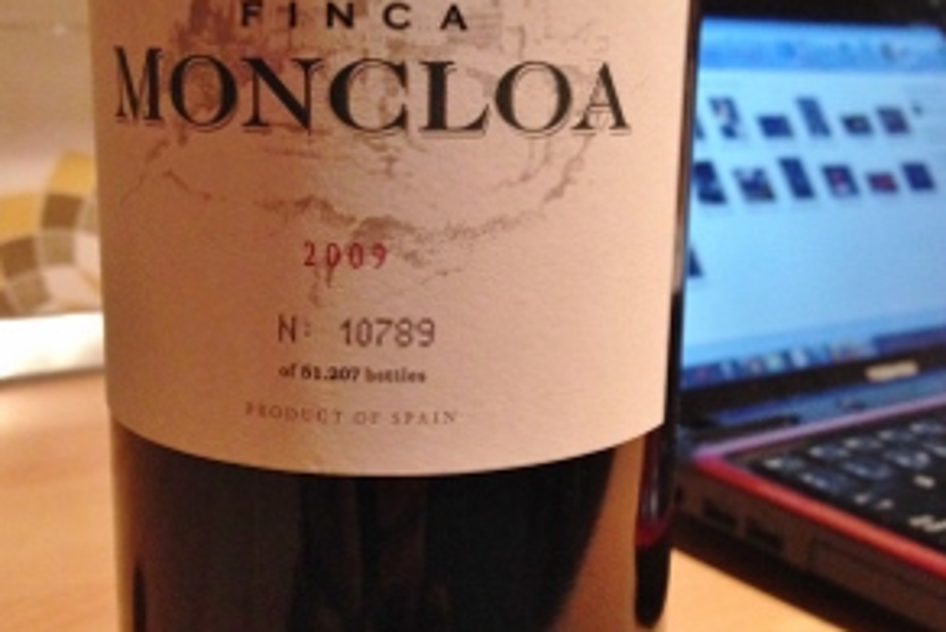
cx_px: 463
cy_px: 256
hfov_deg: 41.9
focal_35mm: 47
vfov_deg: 28.6
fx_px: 1236
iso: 500
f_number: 2.4
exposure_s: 1/15
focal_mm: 4.12
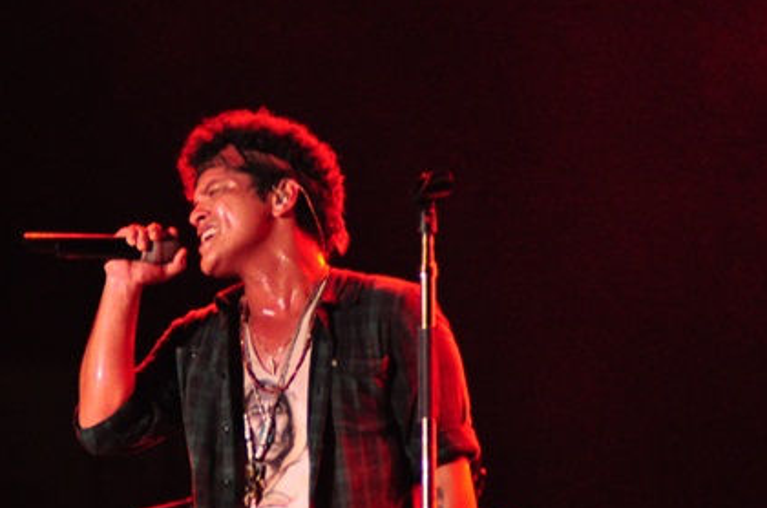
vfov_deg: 2.4
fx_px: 12159
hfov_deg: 3.6
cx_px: 245
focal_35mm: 572
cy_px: 332
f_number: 3.2
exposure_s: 1/250
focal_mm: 200
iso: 2500
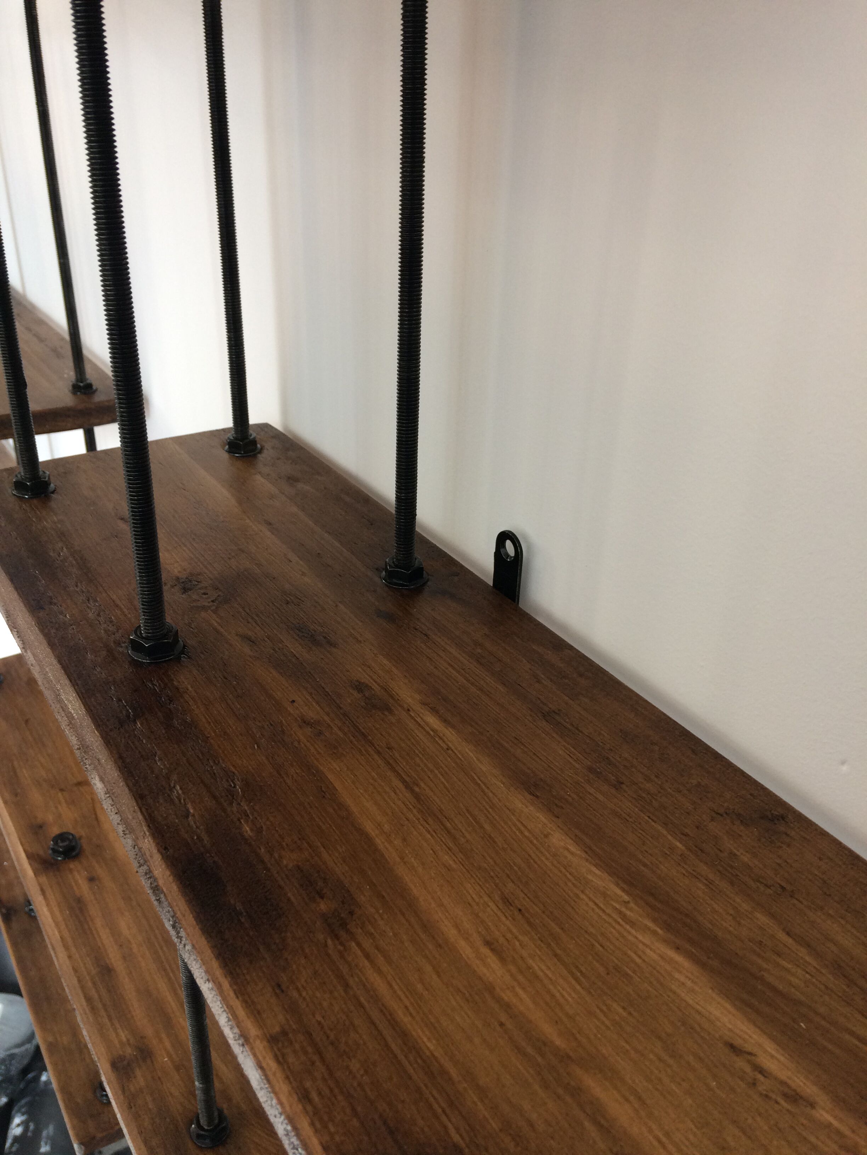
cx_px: 434
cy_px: 578
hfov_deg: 48.2
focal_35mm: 29
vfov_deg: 61.7
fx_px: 968
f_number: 2.2
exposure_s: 1/33
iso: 80
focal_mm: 4.15
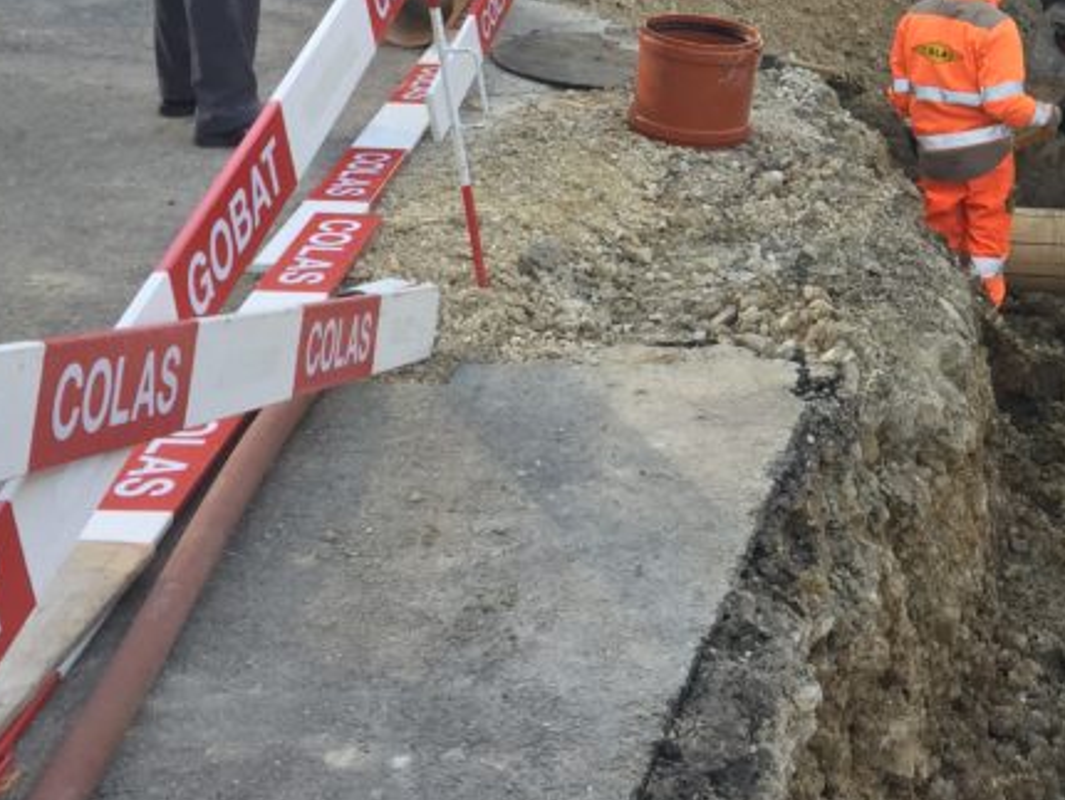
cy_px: 67
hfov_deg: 26.6
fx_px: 2124
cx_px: 1075
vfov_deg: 20.8
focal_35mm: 69
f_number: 2.2
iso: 32
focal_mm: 4.15
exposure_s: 1/286
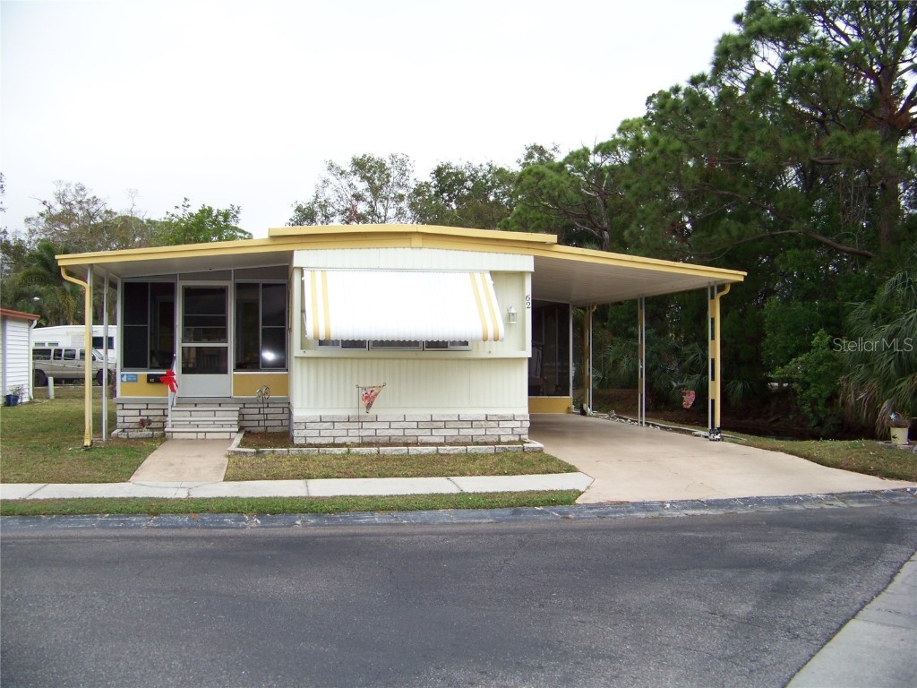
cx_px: 458
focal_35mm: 36
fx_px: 954
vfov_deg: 39.7
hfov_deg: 51.4
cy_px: 344
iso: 67
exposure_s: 1/640
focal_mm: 5.85
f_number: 2.8
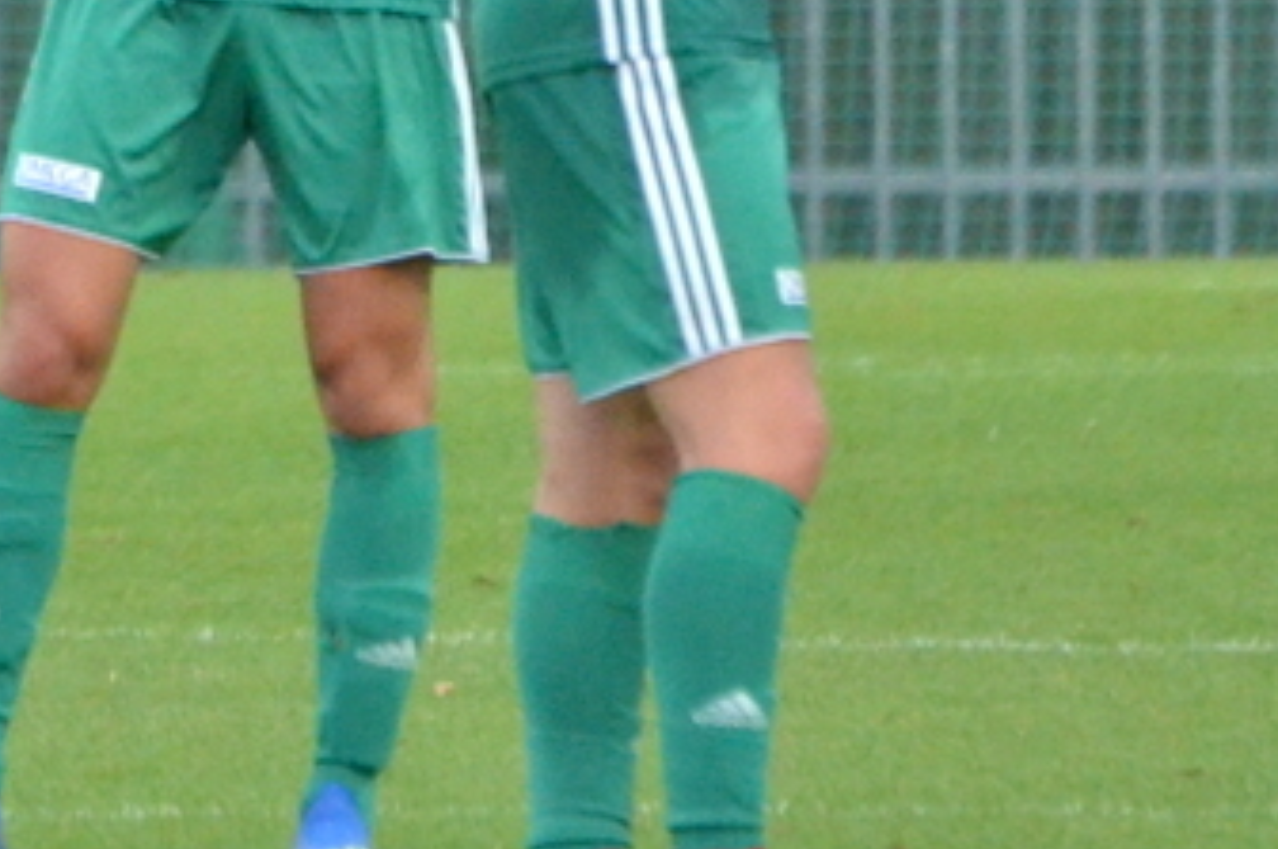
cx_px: -844
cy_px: -211
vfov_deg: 0.9
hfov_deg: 1.3
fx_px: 56895
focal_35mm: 1605
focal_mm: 300
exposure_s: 1/2500
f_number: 6.3
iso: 6400
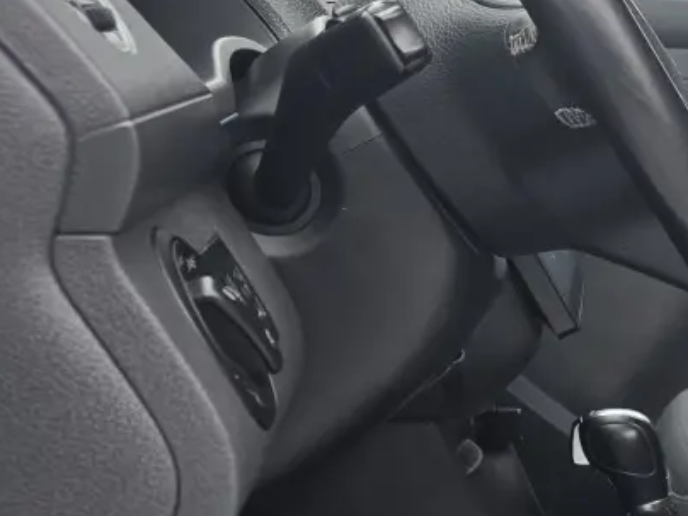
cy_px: 477
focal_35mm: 82
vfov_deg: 17.7
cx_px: 1214
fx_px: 1630
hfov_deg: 18.8
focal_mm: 6.3
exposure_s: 1/100
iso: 160
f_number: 1.7
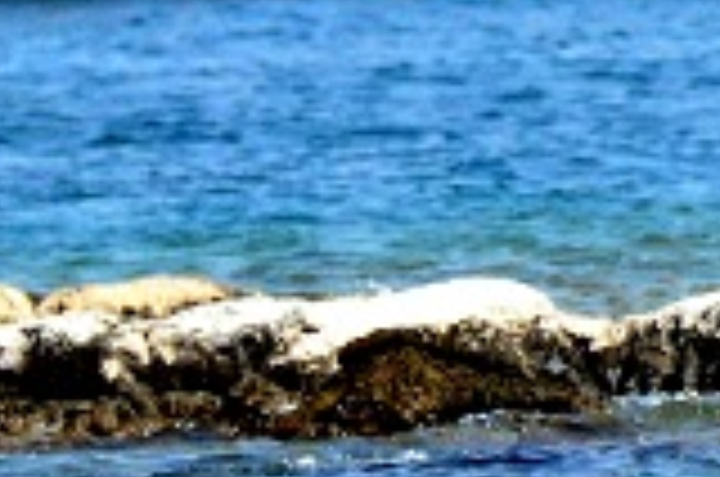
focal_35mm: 1688
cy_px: -137
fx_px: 33693
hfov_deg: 1.2
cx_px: 857
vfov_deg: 0.8
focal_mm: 180
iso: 1400
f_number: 5
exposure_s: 1/8000
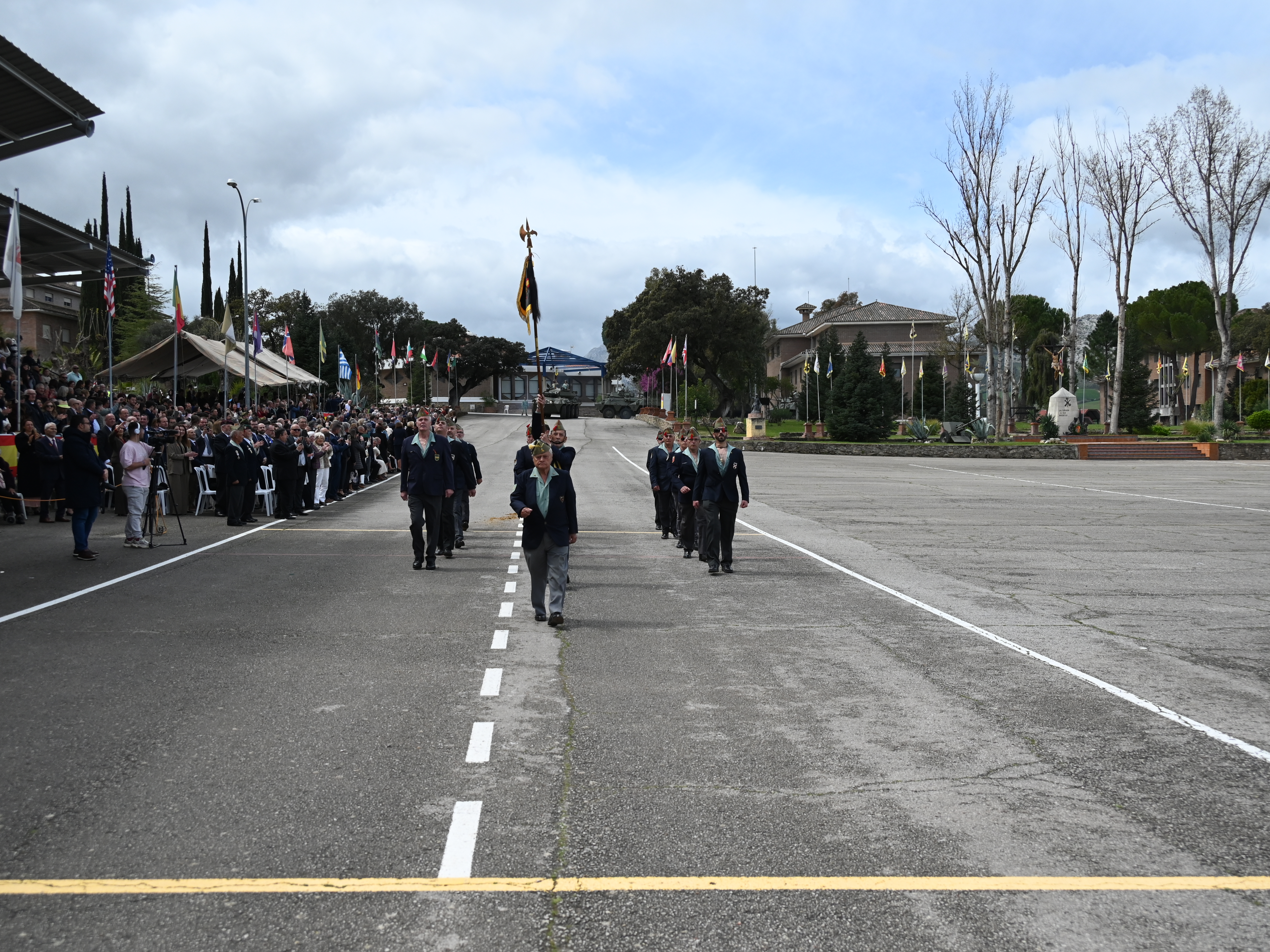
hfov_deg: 56.0
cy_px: 473
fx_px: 1194
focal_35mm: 33
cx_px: 606
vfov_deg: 43.5
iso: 1000
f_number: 4.5
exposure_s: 1/8000
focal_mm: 29.5
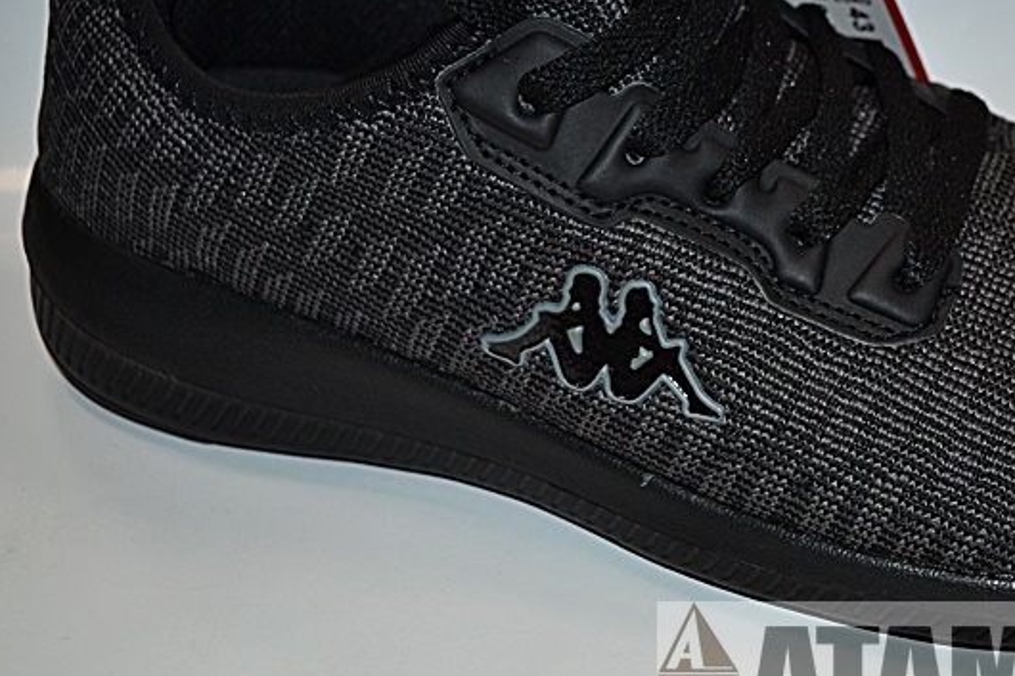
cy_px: 172
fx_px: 2081
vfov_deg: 18.3
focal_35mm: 74
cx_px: 766
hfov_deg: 27.0
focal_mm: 29
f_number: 4.5
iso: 360
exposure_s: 1/60
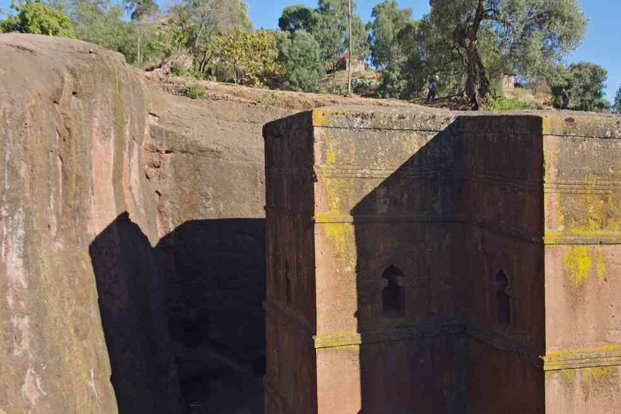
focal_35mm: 41
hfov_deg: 47.0
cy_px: 207
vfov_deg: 32.4
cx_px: 316
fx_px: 713
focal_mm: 26.9
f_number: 5.6
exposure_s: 1/125
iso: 200
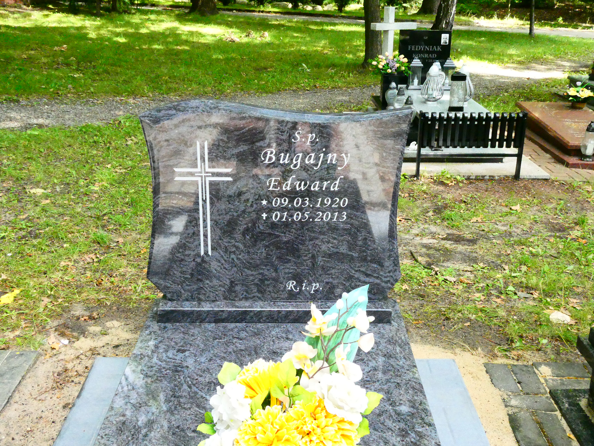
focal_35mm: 40
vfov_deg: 36.0
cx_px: 297
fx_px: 686
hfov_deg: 46.8
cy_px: 223
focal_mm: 7.2
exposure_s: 1/320
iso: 1250
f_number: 5.6
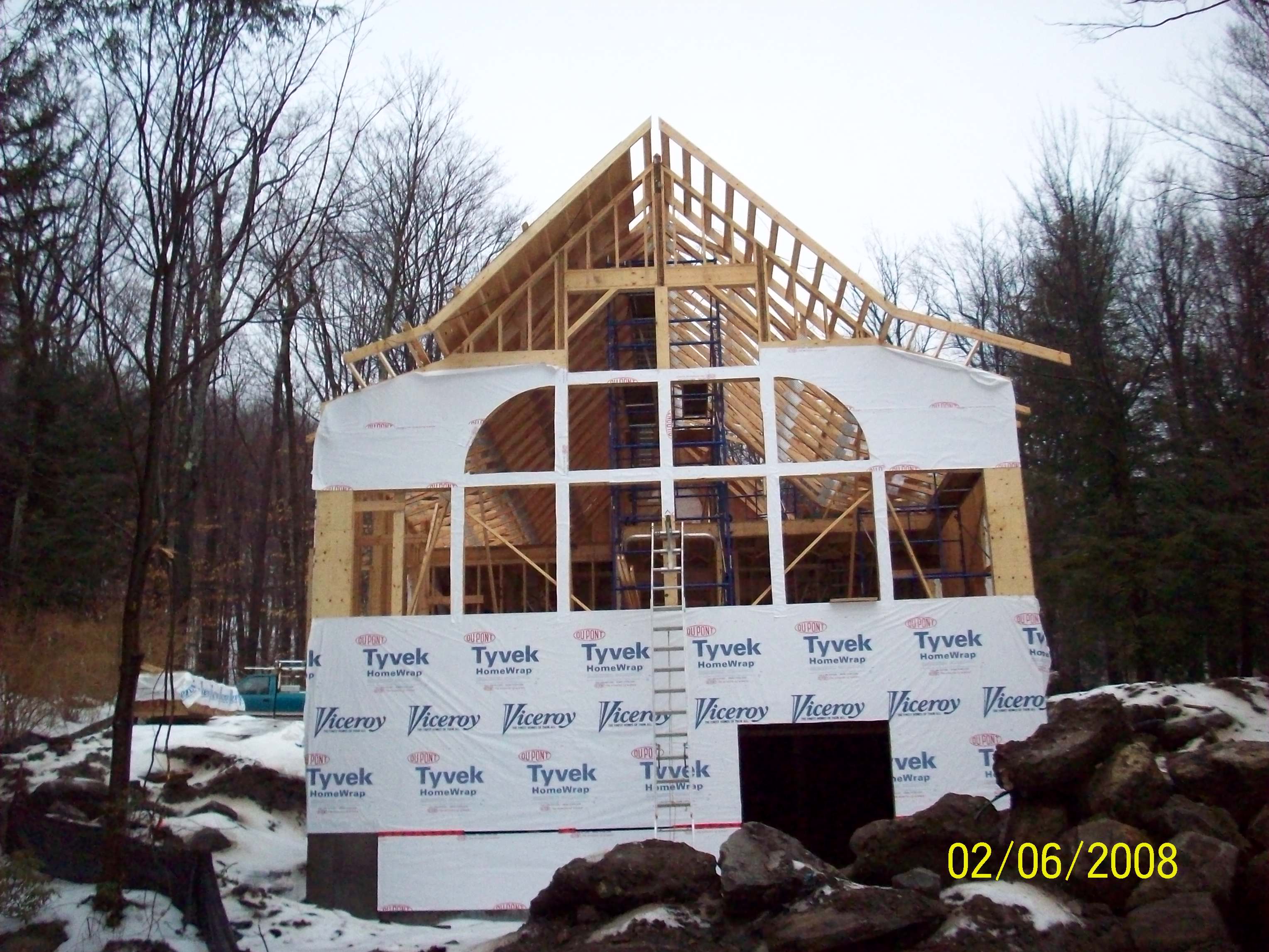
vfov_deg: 38.7
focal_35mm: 37
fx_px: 1356
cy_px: 476
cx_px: 634
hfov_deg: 50.1
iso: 400
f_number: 2.8
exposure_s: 1/413
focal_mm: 6.2
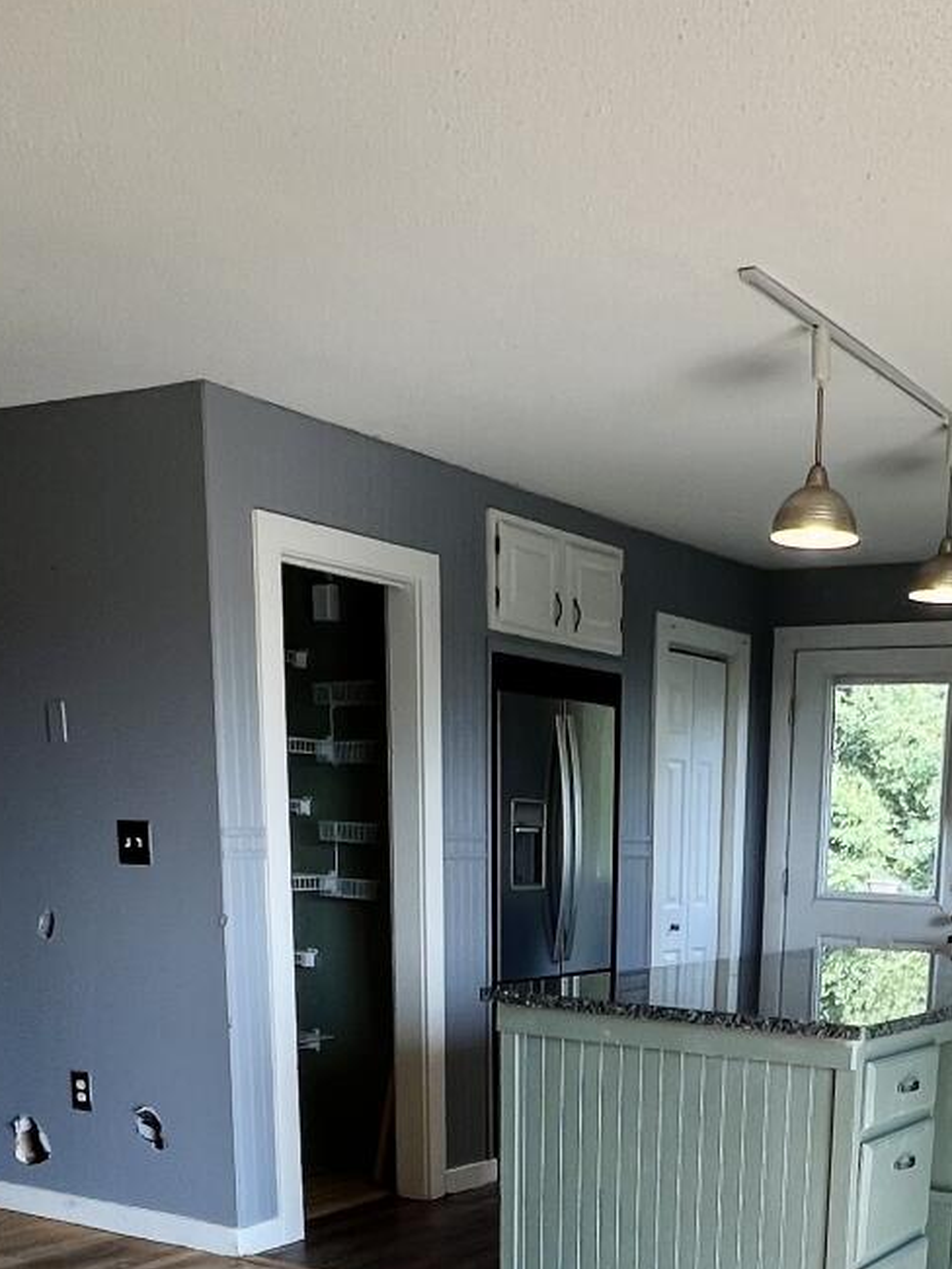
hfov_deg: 35.2
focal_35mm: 40
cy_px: 1210
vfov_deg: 41.8
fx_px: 1466
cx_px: 718
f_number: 1.8
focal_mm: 1.57
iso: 32
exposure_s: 1/131
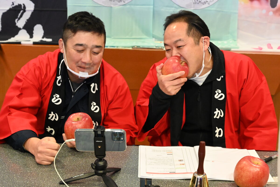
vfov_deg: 23.0
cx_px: 140
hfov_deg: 33.9
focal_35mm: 59
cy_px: 94
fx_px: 459
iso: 11400
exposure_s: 1/100
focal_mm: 59
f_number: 7.1
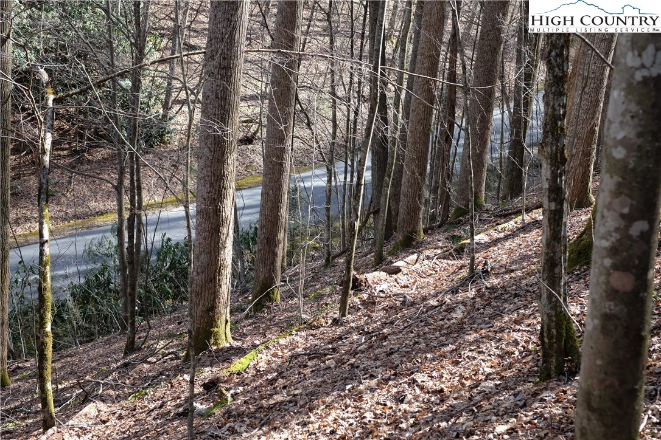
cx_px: 330
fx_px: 881
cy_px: 220
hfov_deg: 41.1
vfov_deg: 28.1
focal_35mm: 48
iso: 200
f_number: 5
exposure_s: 1/125
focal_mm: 32
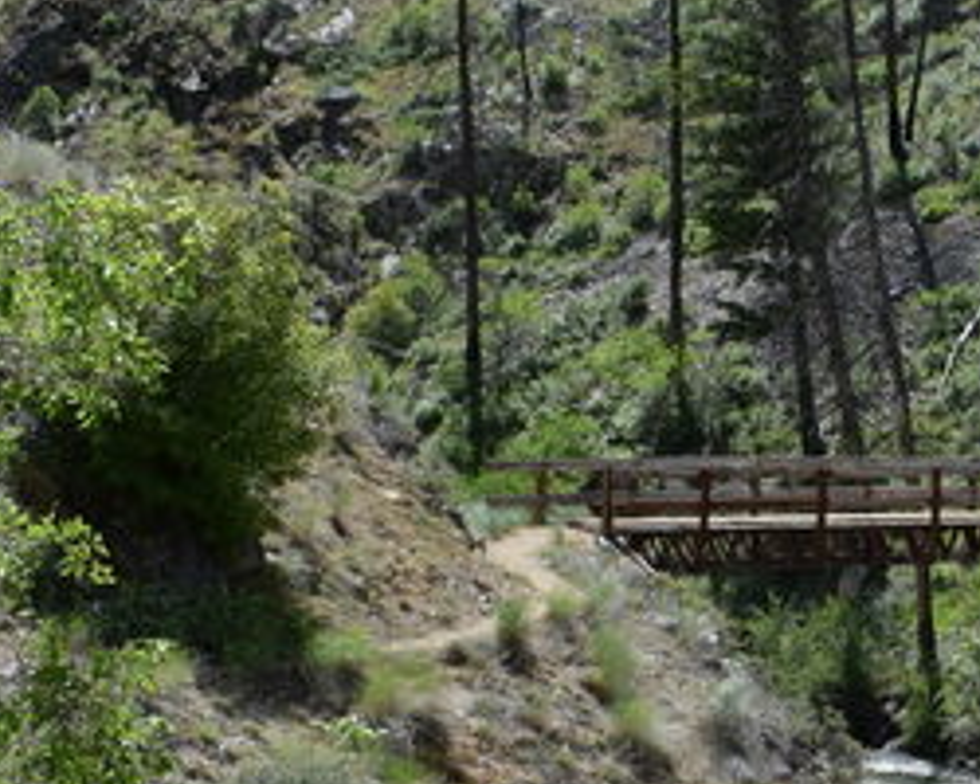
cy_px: 566
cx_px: 1105
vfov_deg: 18.8
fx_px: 2349
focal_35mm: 81
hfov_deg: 22.1
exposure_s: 1/400
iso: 200
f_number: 10
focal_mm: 18
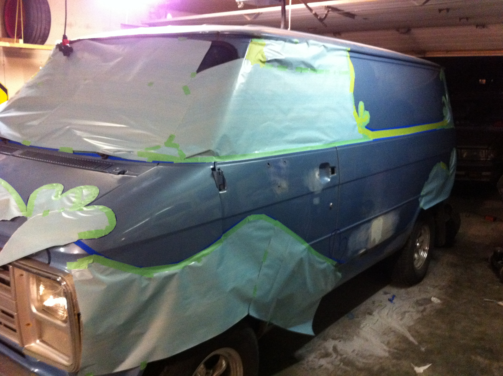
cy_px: 188
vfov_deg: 40.6
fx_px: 508
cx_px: 252
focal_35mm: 35
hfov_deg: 52.7
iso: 640
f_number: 2.8
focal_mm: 3.85
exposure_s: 1/15
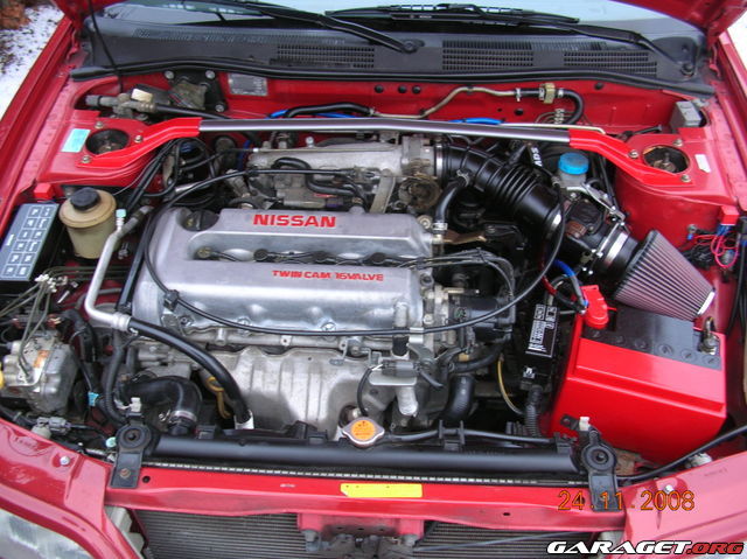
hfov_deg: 52.7
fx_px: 755
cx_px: 374
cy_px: 280
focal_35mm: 35
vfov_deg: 40.6
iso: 50
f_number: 2.8
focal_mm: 5.8
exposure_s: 1/7.4
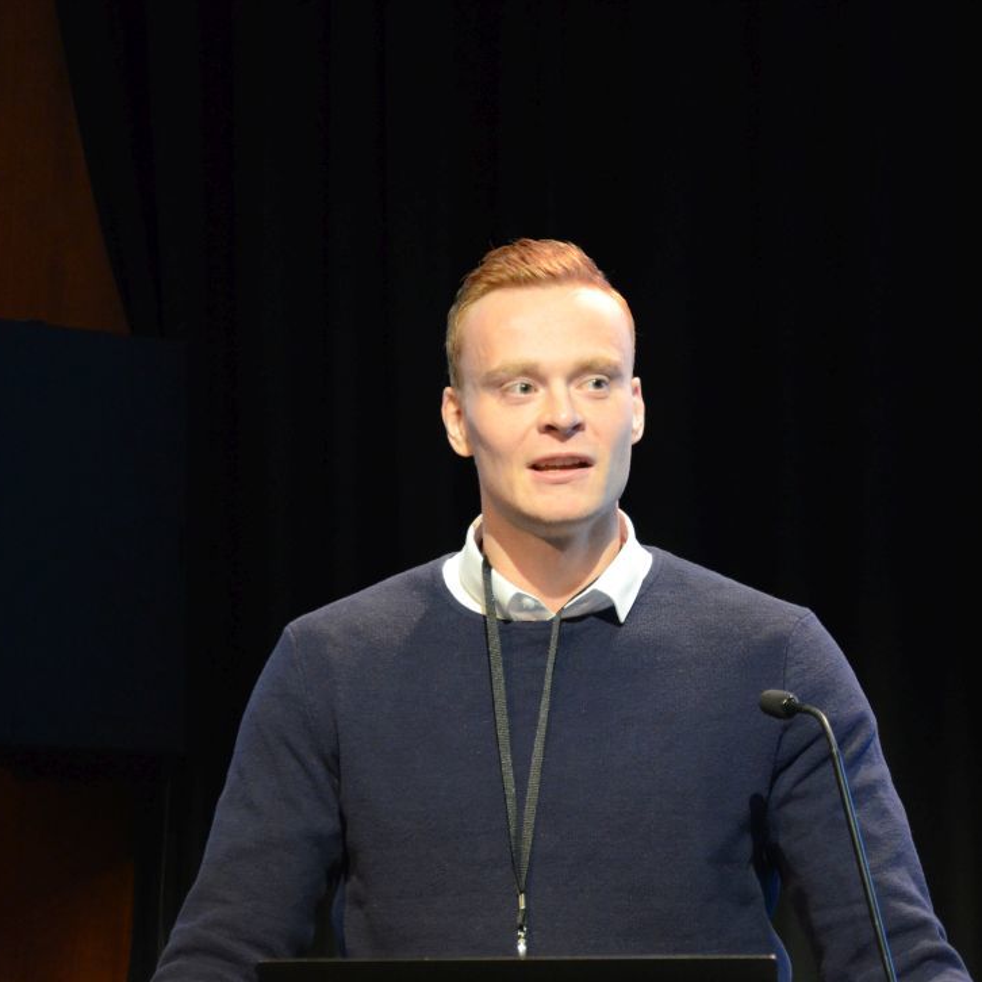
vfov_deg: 12.9
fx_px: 4333
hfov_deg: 12.9
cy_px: 490
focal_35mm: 135
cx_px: 553
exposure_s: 1/50
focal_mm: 70
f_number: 5.3
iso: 3200
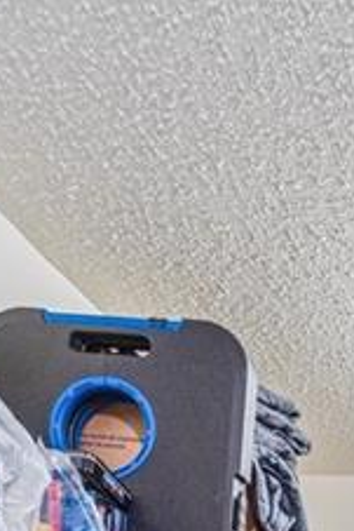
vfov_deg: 28.2
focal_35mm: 51
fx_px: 751
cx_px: 570
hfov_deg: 21.2
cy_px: 766
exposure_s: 1/5
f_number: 5
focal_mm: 10
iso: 320
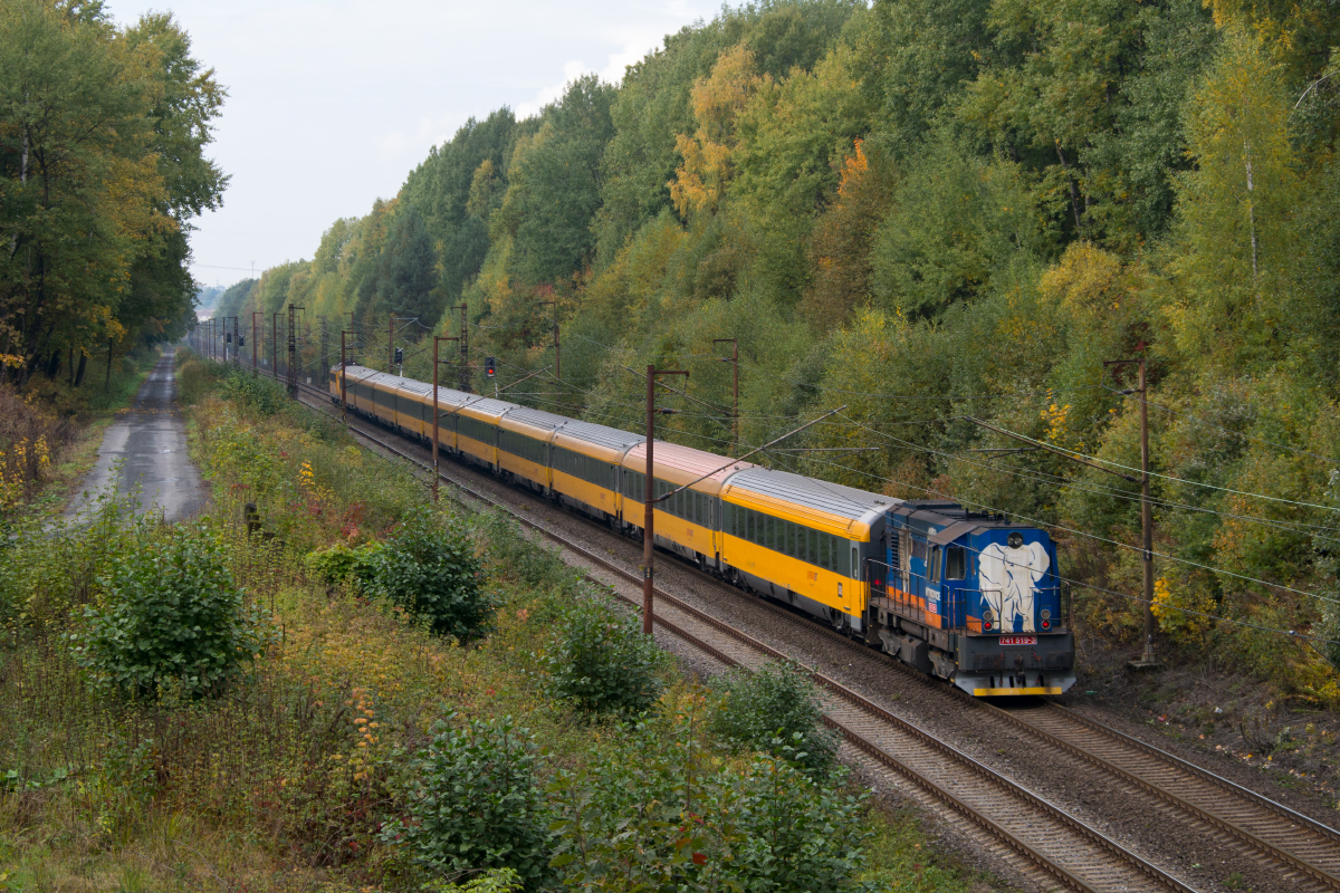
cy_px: 446
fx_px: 3796
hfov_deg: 20.0
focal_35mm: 102
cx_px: 670
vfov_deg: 13.4
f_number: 8
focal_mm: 67.5
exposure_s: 1/400
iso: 400
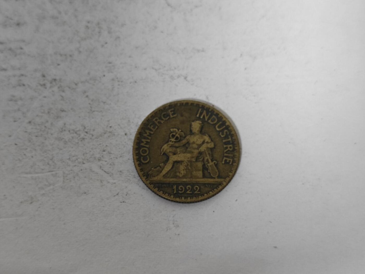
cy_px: 137
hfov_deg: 26.0
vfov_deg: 19.6
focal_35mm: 75
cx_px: 182
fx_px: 791
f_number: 1.9
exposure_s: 1/40
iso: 640
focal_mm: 8.7
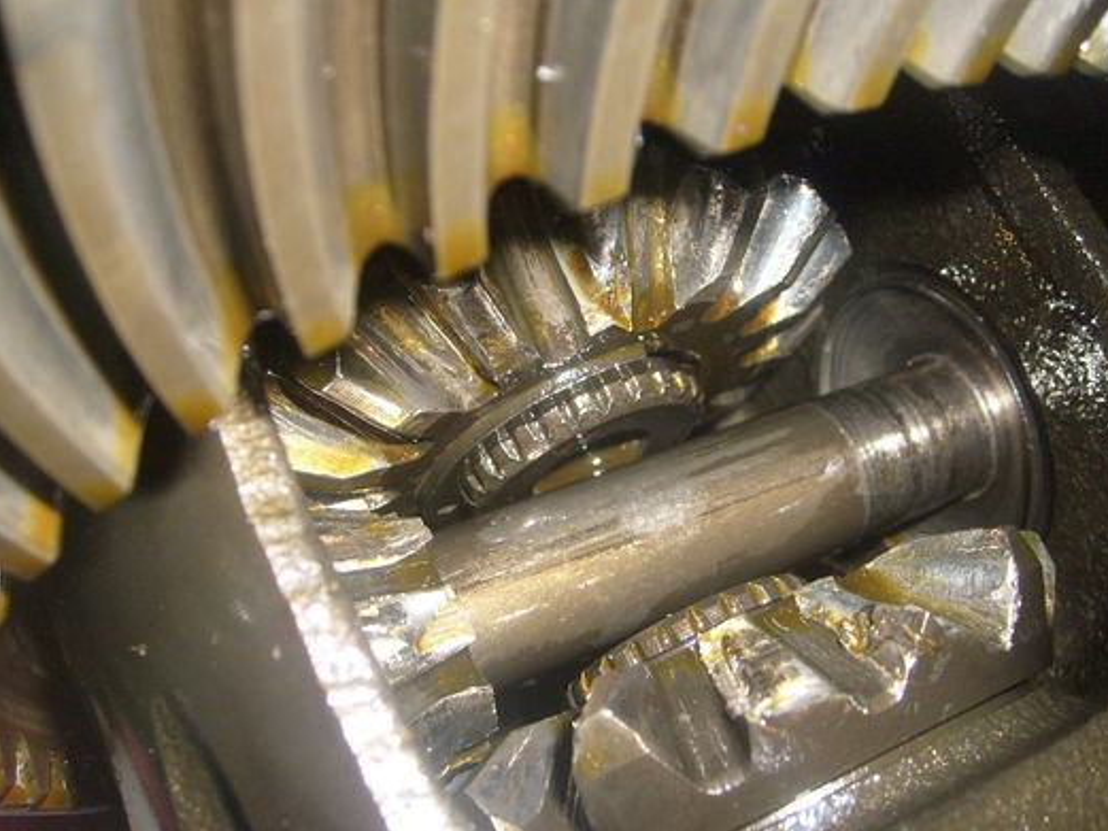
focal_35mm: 43
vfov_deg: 33.6
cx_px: 608
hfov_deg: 43.8
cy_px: 457
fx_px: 1377
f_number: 2.8
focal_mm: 5.8
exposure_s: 1/45
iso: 100
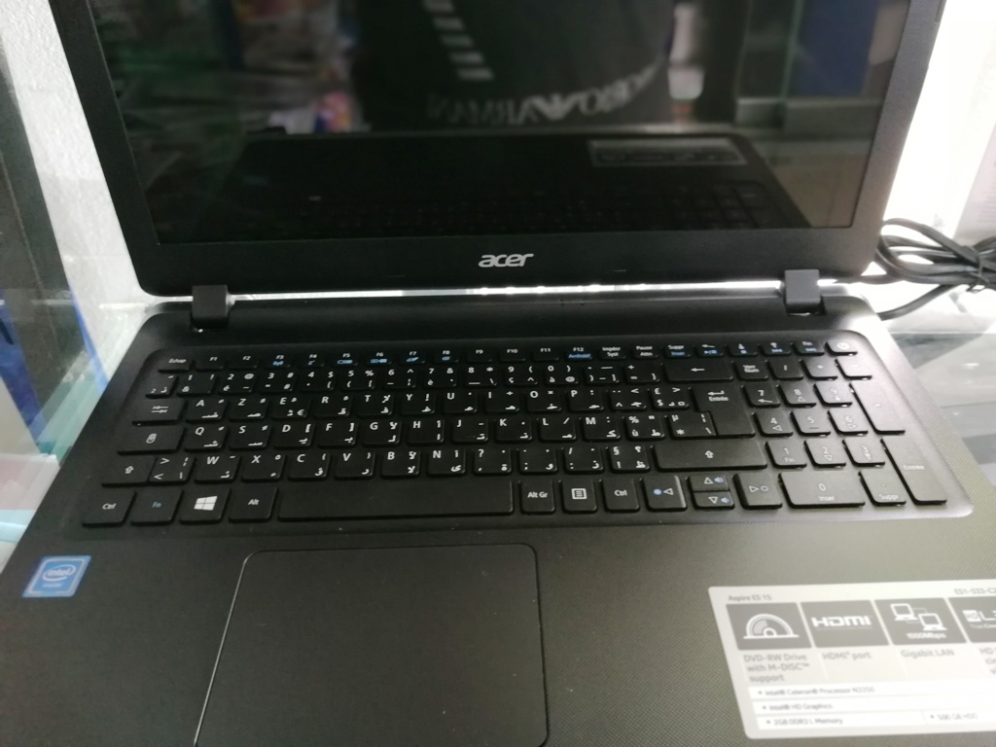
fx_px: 777
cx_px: 498
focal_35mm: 27
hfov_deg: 65.3
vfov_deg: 51.4
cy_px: 374
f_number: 4
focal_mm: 3.95
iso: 400
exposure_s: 1/33.3
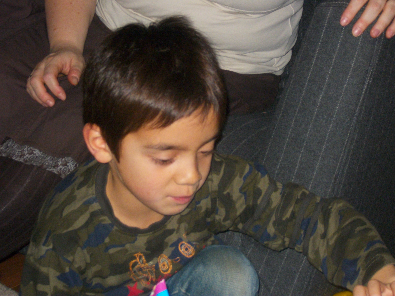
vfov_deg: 14.5
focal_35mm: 102
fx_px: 1164
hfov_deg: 19.3
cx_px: 198
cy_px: 148
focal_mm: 17.1
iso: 320
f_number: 5.3
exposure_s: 1/125
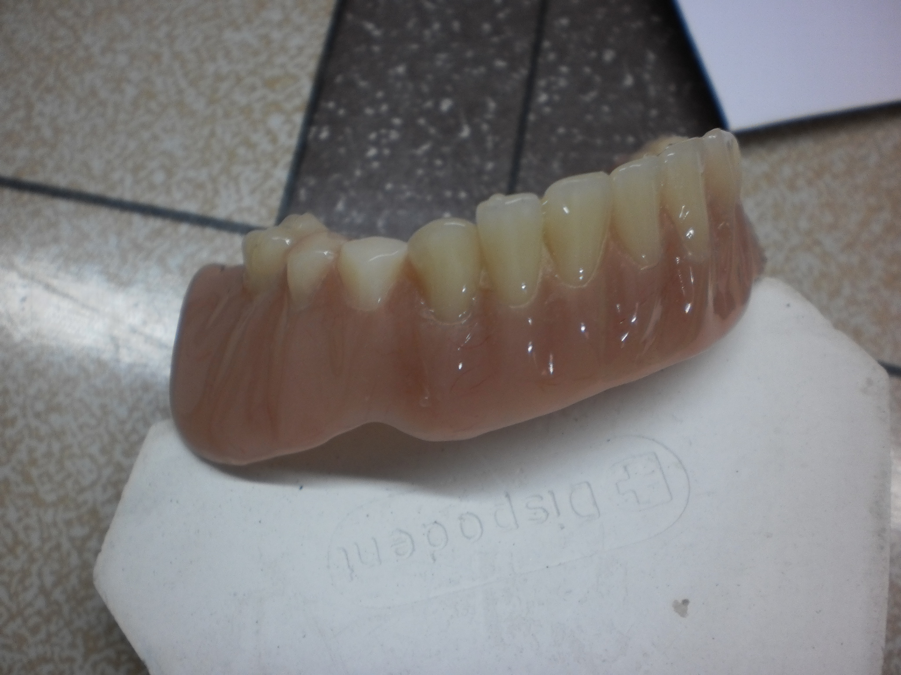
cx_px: 450
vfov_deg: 39.7
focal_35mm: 36
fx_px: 937
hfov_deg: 51.4
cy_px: 338
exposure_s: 1/20
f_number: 3.1
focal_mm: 6.3
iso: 125
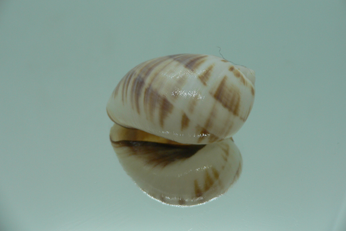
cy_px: 104
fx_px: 356
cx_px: 173
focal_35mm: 37
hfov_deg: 51.9
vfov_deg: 35.9
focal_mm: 4.6
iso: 80
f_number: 2.8
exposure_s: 1/60
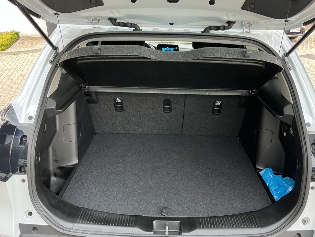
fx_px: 264
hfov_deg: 61.6
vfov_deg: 48.2
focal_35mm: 29
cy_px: 113
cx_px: 168
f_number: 1.6
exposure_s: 1/60
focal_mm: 5.1
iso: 160
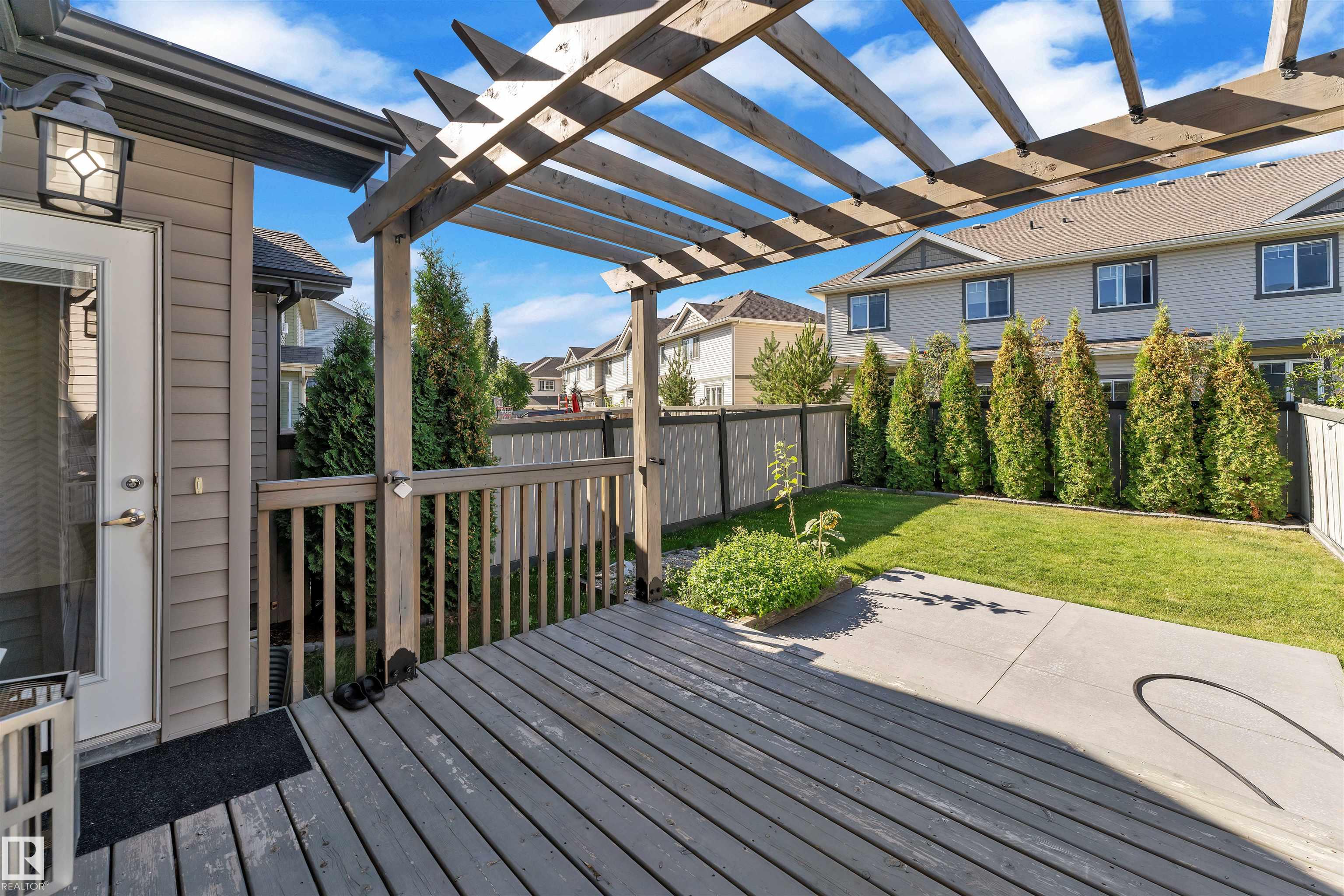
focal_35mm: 14
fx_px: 523
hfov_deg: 104.3
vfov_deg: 81.2
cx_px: 672
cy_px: 448
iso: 200
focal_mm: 14
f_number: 8
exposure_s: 1/250
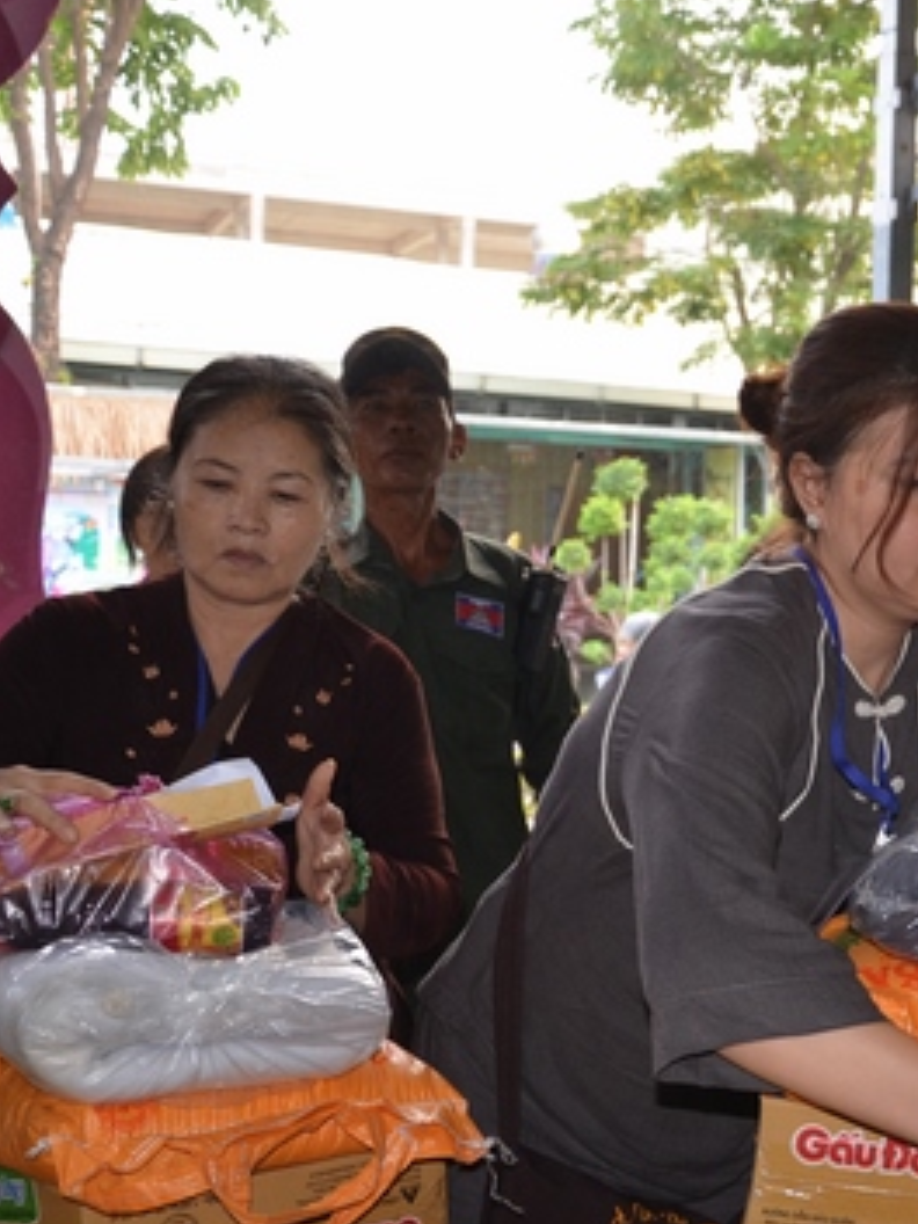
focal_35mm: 56
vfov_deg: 34.3
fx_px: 1976
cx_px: 883
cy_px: 735
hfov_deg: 25.1
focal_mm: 21
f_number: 4.5
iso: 640
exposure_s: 1/100
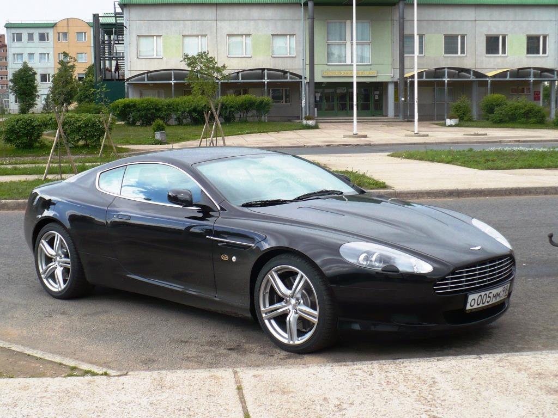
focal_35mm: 57
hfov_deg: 33.8
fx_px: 919
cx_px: 279
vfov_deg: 25.7
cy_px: 209
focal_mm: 7.9
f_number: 3
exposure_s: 1/500
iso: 100
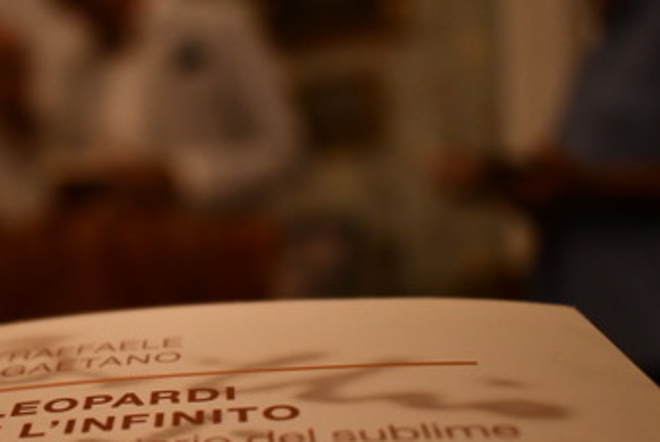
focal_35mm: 63
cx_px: 120
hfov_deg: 31.0
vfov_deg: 21.5
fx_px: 1156
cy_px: 293
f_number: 3.8
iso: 1600
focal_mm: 22
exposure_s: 1/125
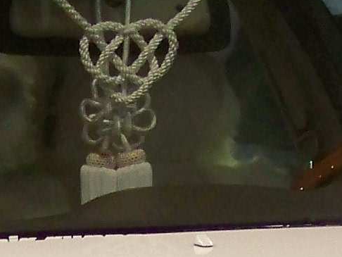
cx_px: 123
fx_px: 2372
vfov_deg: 6.1
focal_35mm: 240
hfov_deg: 8.2
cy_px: 468
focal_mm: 6.3
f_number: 2.8
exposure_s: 1/60
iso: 200
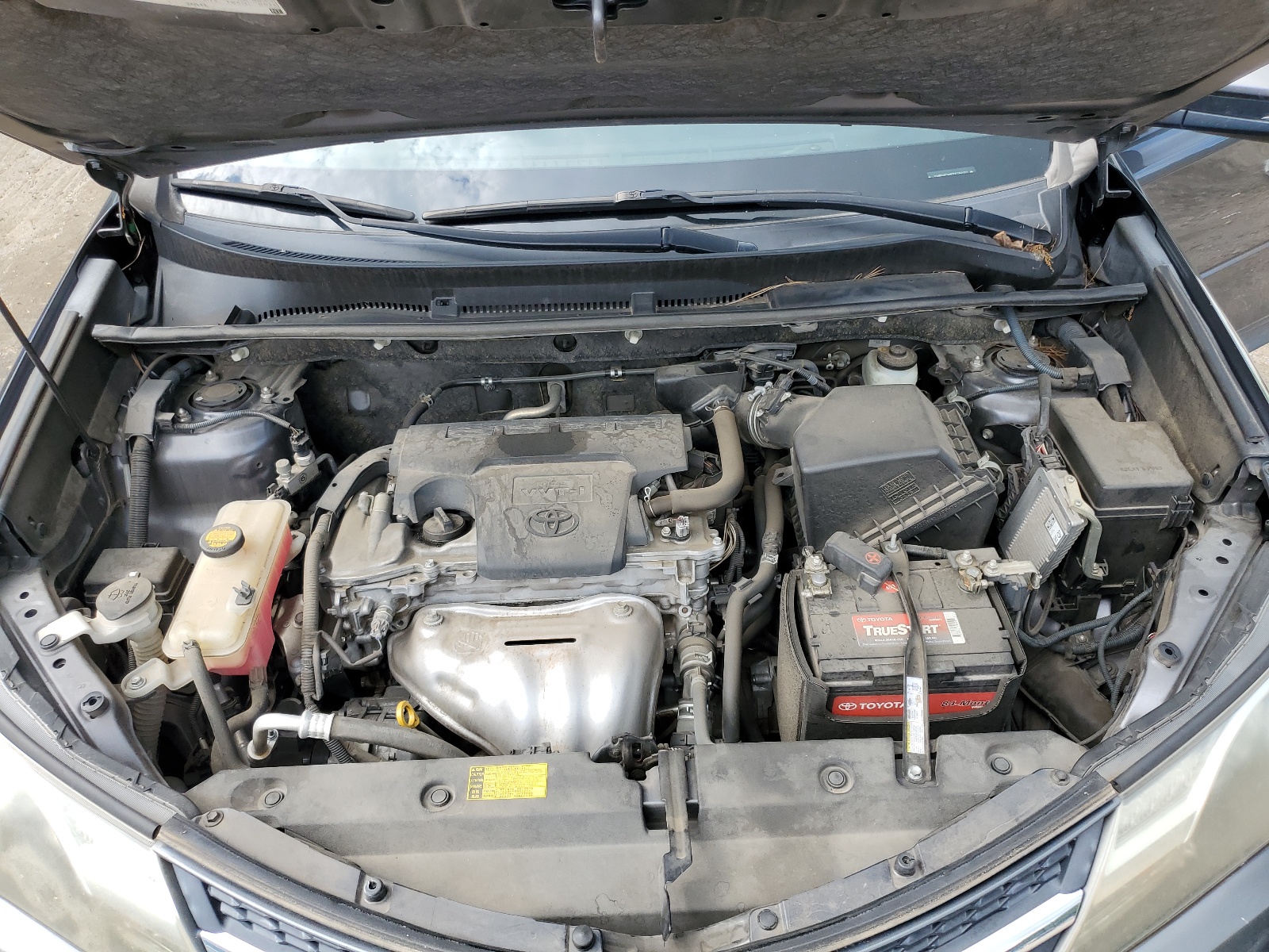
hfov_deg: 67.3
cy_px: 476
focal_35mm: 26
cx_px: 634
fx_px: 953
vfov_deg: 53.1
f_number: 1.5
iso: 50
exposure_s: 1/526
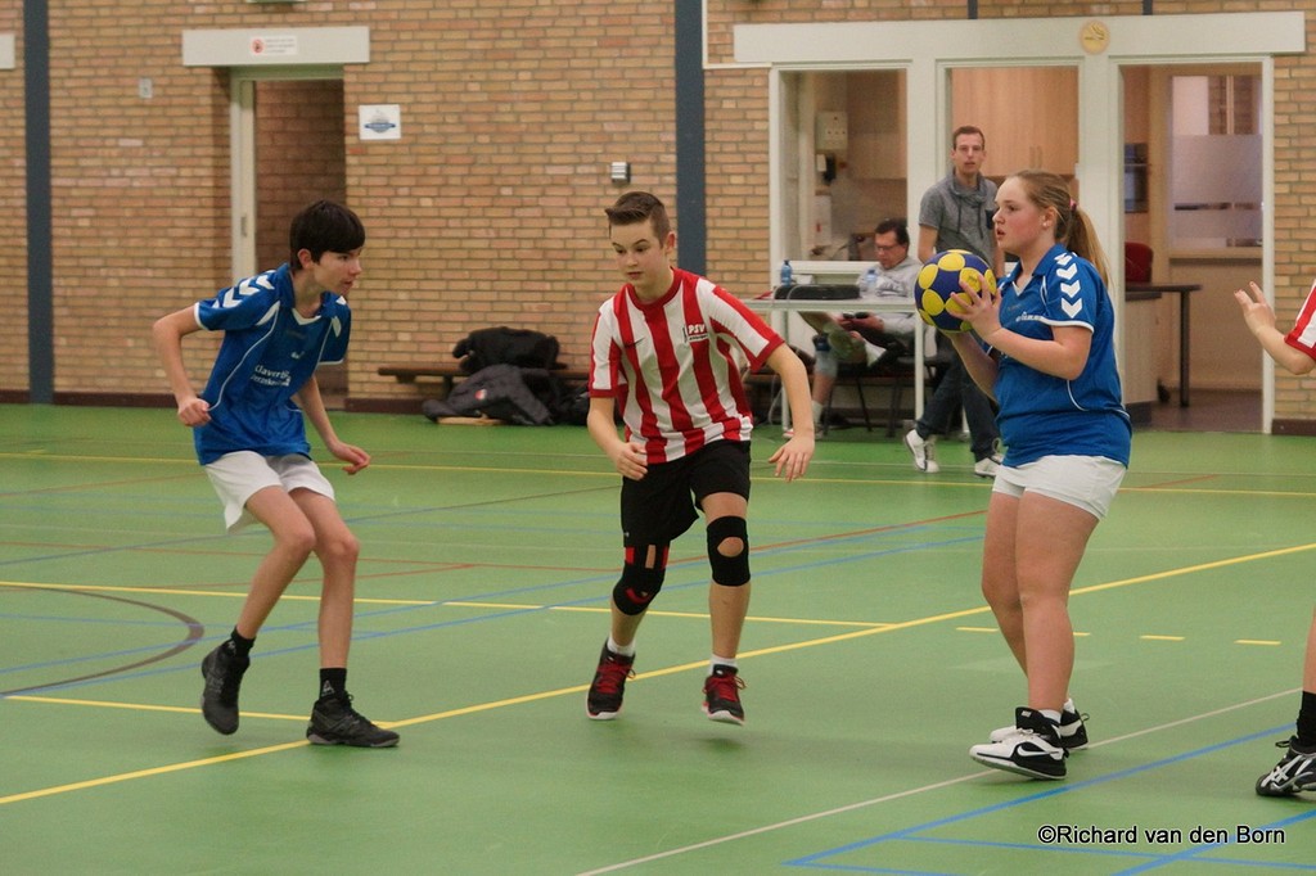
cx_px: 658
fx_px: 2741
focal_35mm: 75
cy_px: 438
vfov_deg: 18.2
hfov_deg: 27.0
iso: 800
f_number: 2.8
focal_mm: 50
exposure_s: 1/200
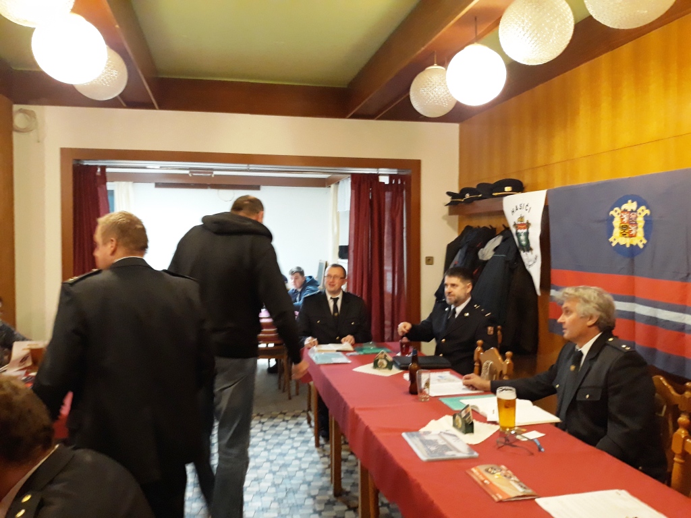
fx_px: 539
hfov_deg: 65.3
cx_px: 346
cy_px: 259
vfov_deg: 51.4
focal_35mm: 27
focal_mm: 3.71
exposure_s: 1/25
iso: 400
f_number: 1.7
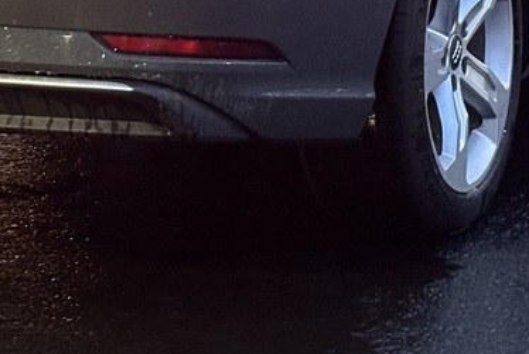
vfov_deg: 7.0
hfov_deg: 10.7
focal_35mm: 192
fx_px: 2823
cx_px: 158
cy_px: -310
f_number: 1.78
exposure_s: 1/37
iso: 500
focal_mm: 6.86
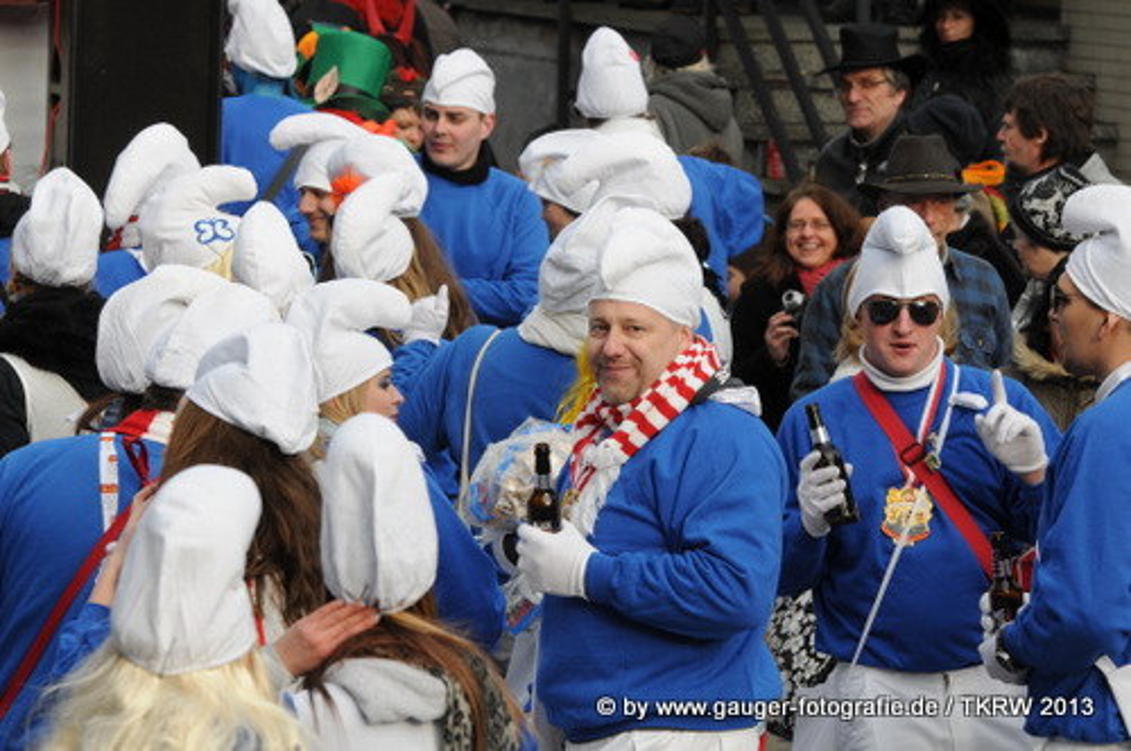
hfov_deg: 9.8
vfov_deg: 6.5
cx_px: 566
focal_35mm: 210
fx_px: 6589
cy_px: 376
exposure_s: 1/200
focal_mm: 140
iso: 200
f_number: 7.1
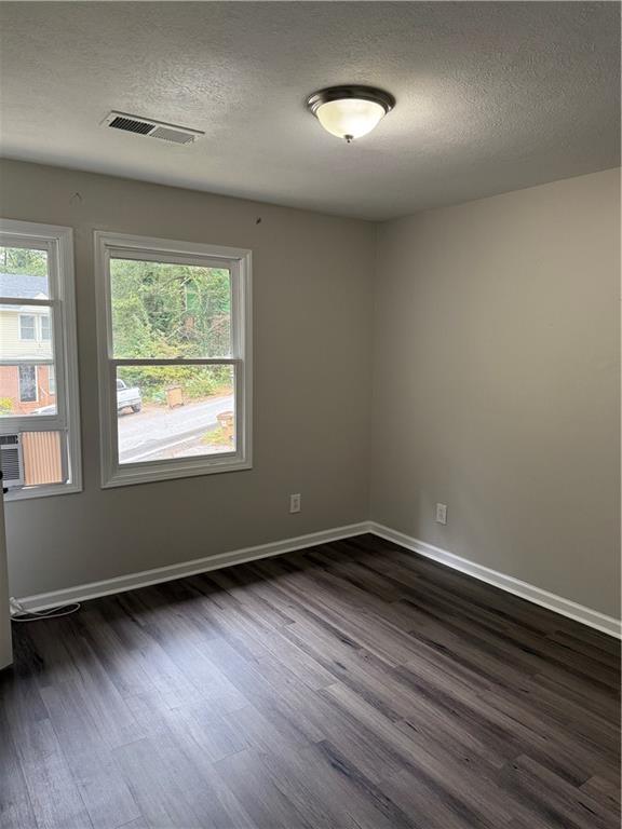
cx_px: 311
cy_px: 414
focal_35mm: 24
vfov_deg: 71.6
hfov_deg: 56.8
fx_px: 575
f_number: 1.78
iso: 320
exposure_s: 1/120
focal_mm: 6.76
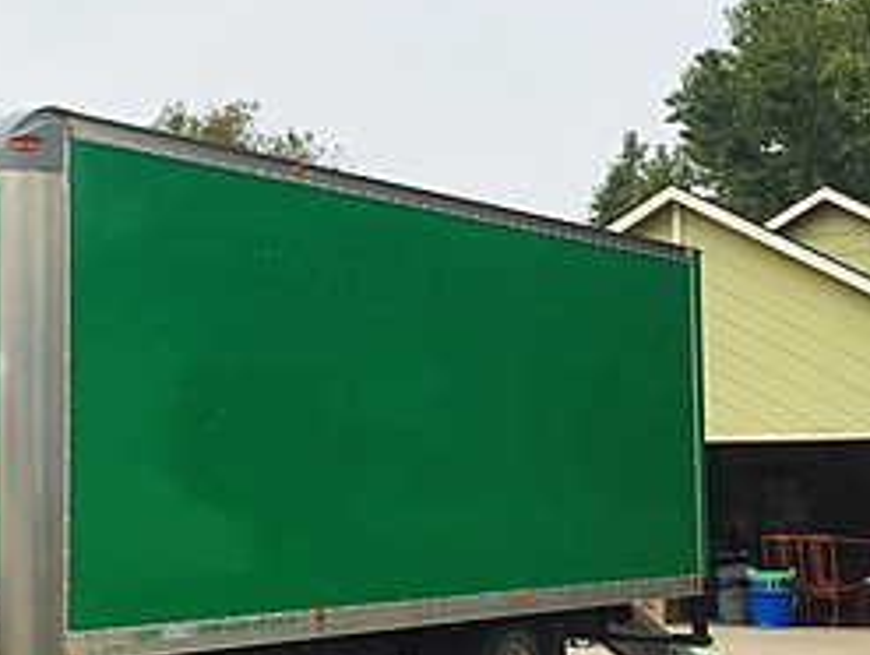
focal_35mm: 75
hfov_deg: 25.6
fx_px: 1888
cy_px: 352
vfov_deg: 19.7
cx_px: 197
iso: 32
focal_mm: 4.15
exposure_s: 1/879
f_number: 2.2
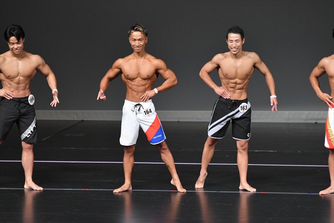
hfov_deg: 6.5
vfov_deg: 4.4
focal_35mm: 315
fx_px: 2921
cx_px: 167
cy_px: 112
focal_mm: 210
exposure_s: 1/400
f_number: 5.6
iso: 4000
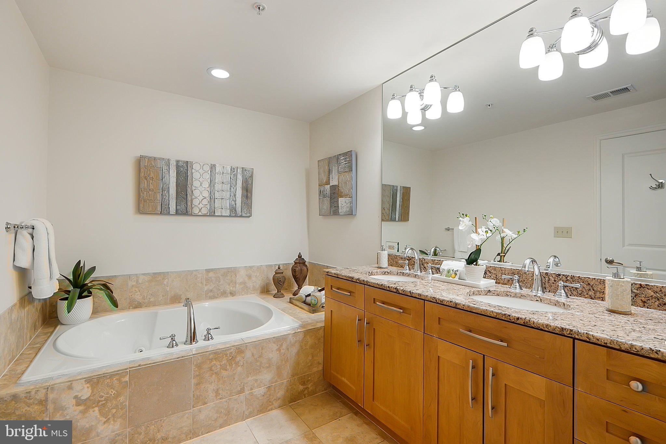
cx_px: 333
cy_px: 222
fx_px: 296
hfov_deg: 96.7
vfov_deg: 73.8
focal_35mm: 16
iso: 2000
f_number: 7.1
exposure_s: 1/125
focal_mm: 16
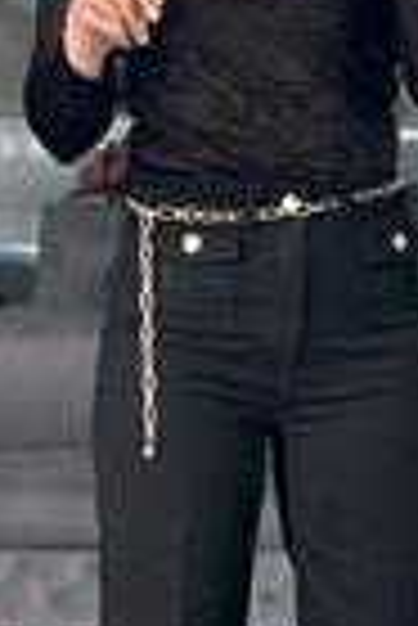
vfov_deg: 11.3
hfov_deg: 7.6
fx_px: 3162
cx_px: 229
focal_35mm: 182
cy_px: 351
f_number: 1.78
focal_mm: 6.86
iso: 80
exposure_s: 1/196
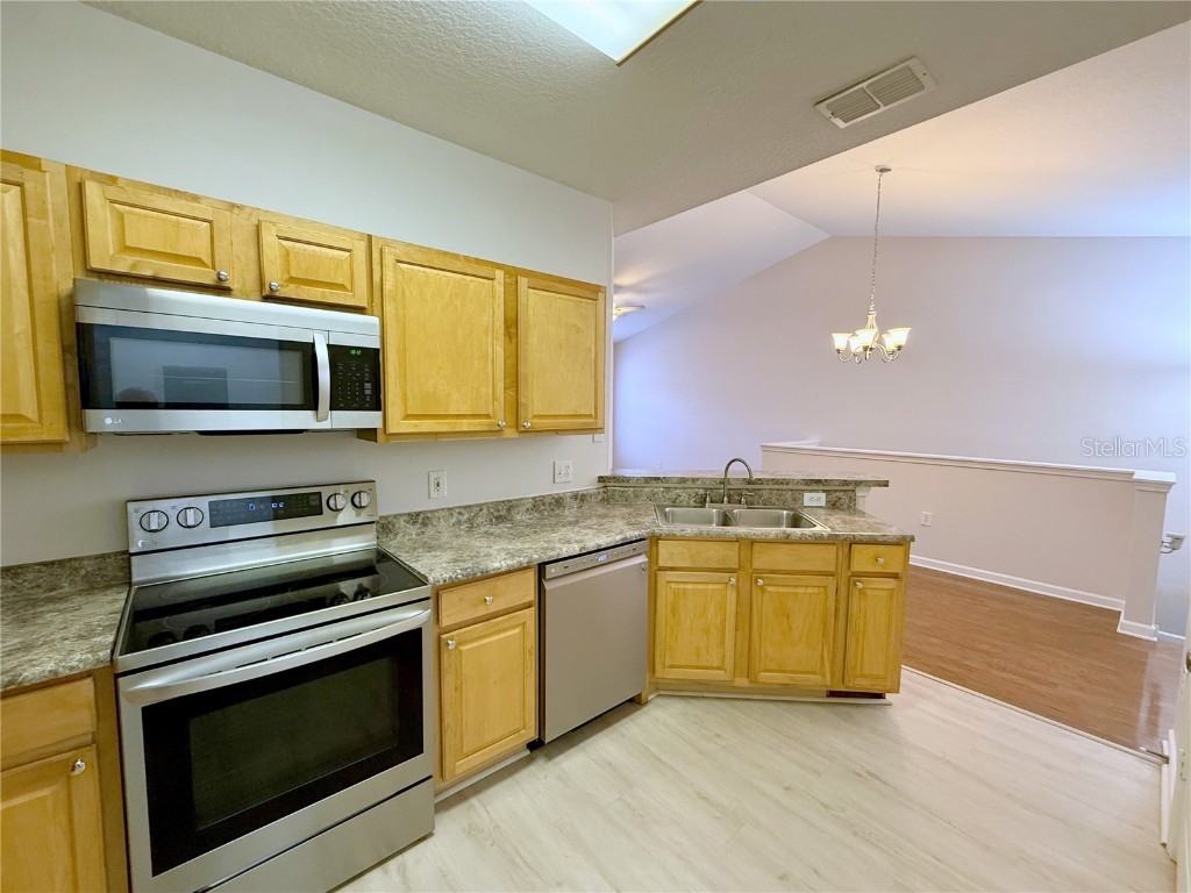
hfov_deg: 102.1
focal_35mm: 14
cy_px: 446
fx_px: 482
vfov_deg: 85.7
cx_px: 596
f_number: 2.2
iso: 250
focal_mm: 2.22
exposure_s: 1/60
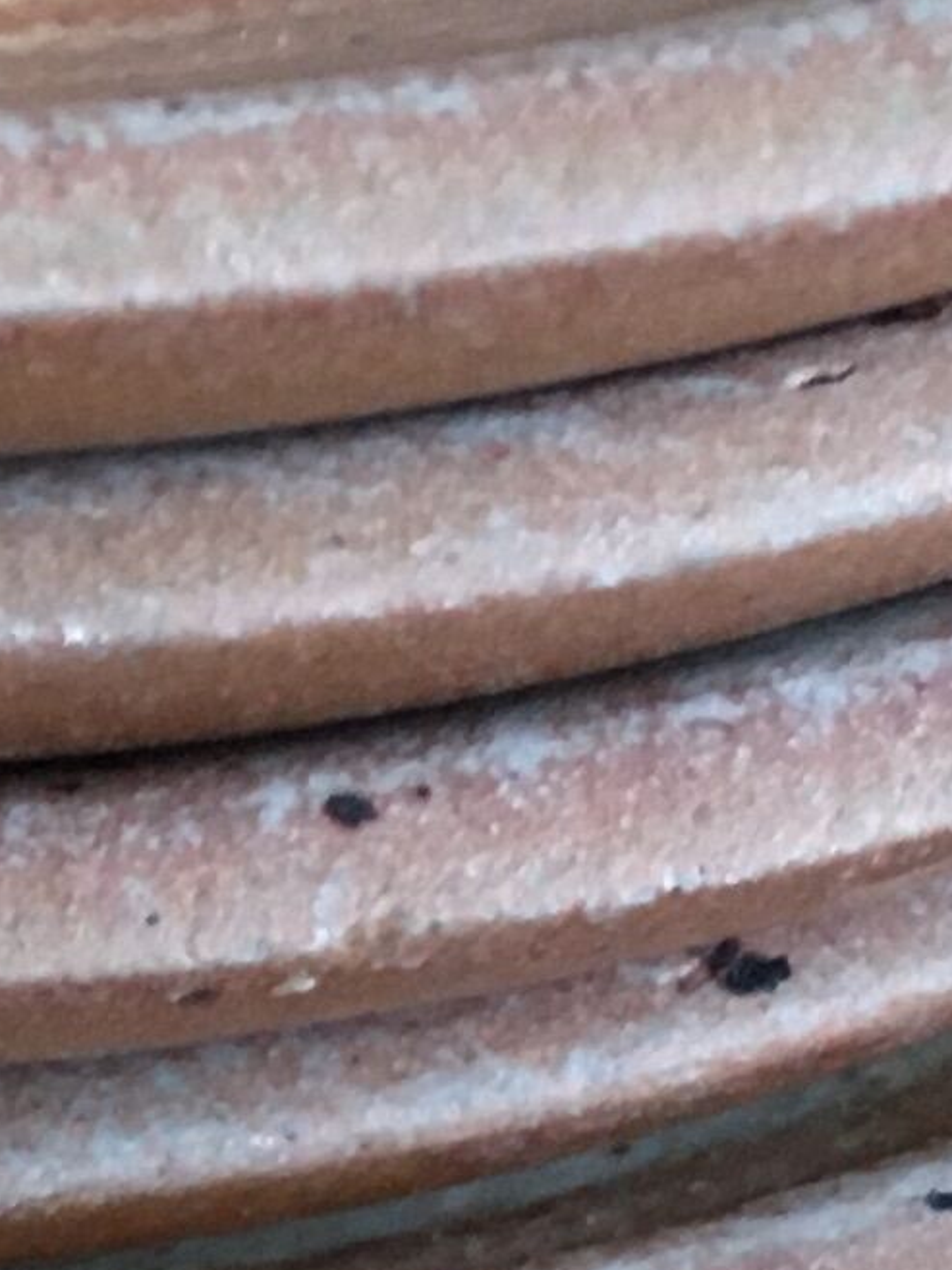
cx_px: -1375
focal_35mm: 178
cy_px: 1732
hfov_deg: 7.7
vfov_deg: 10.8
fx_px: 6525
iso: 160
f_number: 2.2
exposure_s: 1/33
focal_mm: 4.15
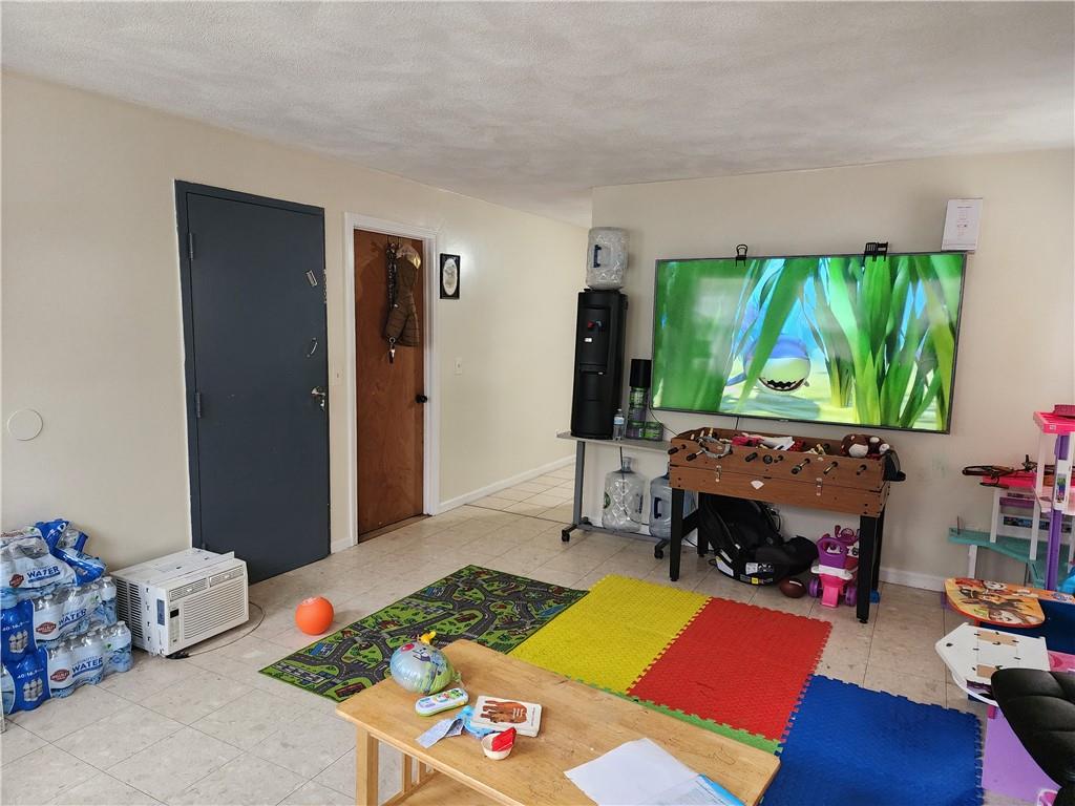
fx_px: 714
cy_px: 403
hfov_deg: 73.9
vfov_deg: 58.9
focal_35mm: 23
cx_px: 538
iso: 640
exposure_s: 1/120
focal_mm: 6.4
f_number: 1.8
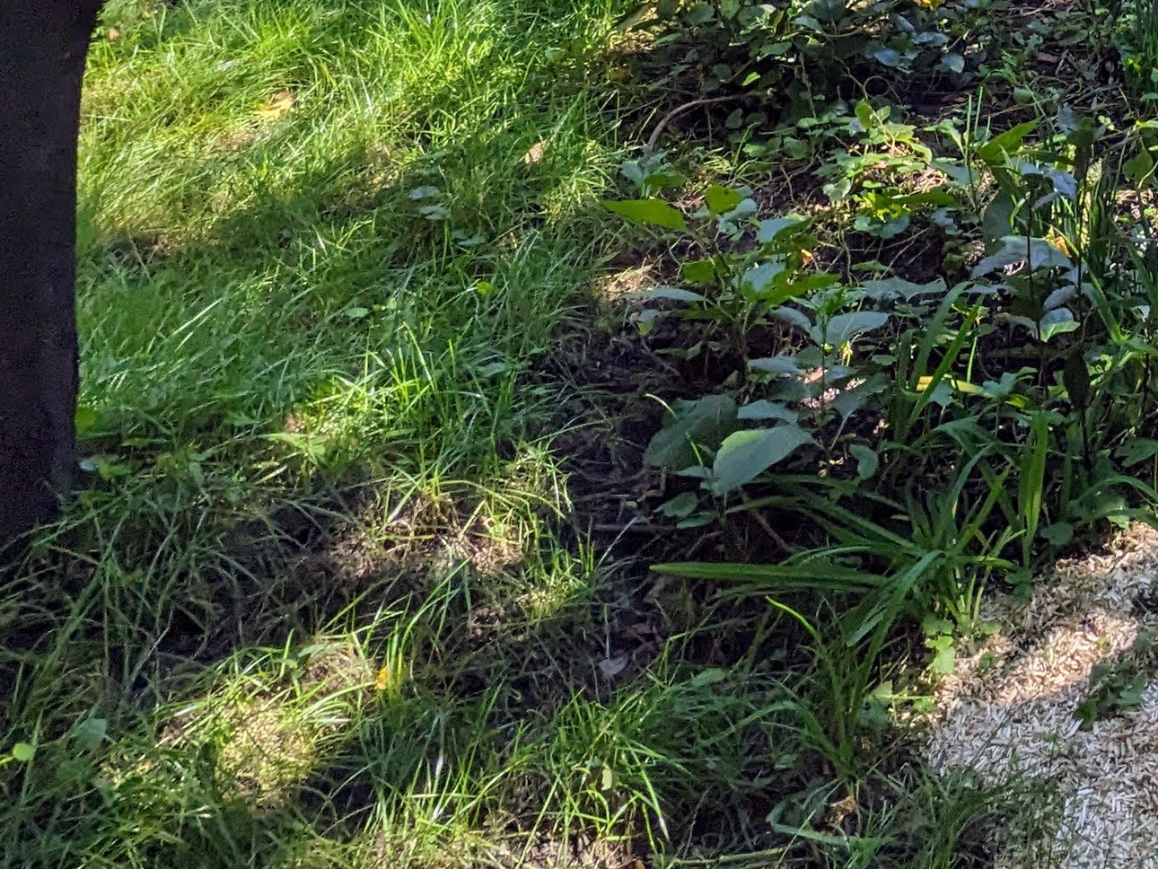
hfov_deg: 30.5
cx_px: 1490
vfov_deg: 23.2
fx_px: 1673
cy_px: -452
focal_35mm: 50
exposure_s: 1/466
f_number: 2.2
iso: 32
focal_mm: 2.22
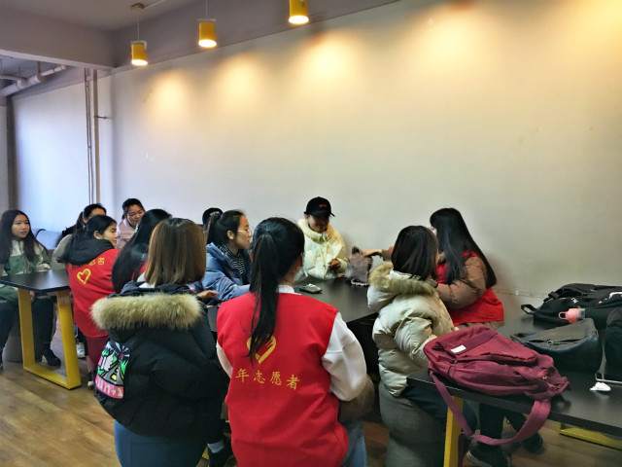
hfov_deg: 61.7
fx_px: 521
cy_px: 234
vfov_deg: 48.2
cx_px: 311
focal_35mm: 29
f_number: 2.2
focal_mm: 4.15
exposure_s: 1/33
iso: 125
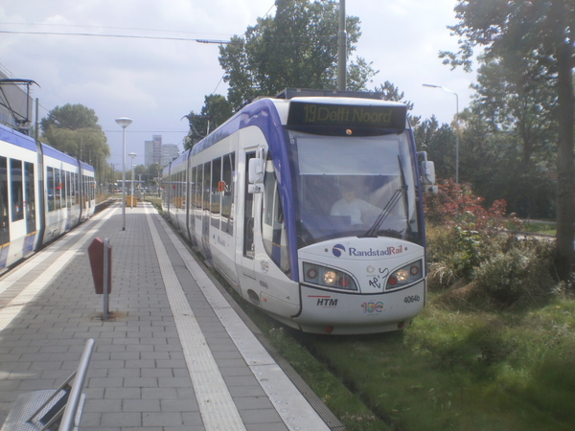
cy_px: 216
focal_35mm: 36
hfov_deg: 51.4
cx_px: 288
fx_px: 598
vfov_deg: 39.7
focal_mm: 6.3
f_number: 4.6
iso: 100
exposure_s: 1/640
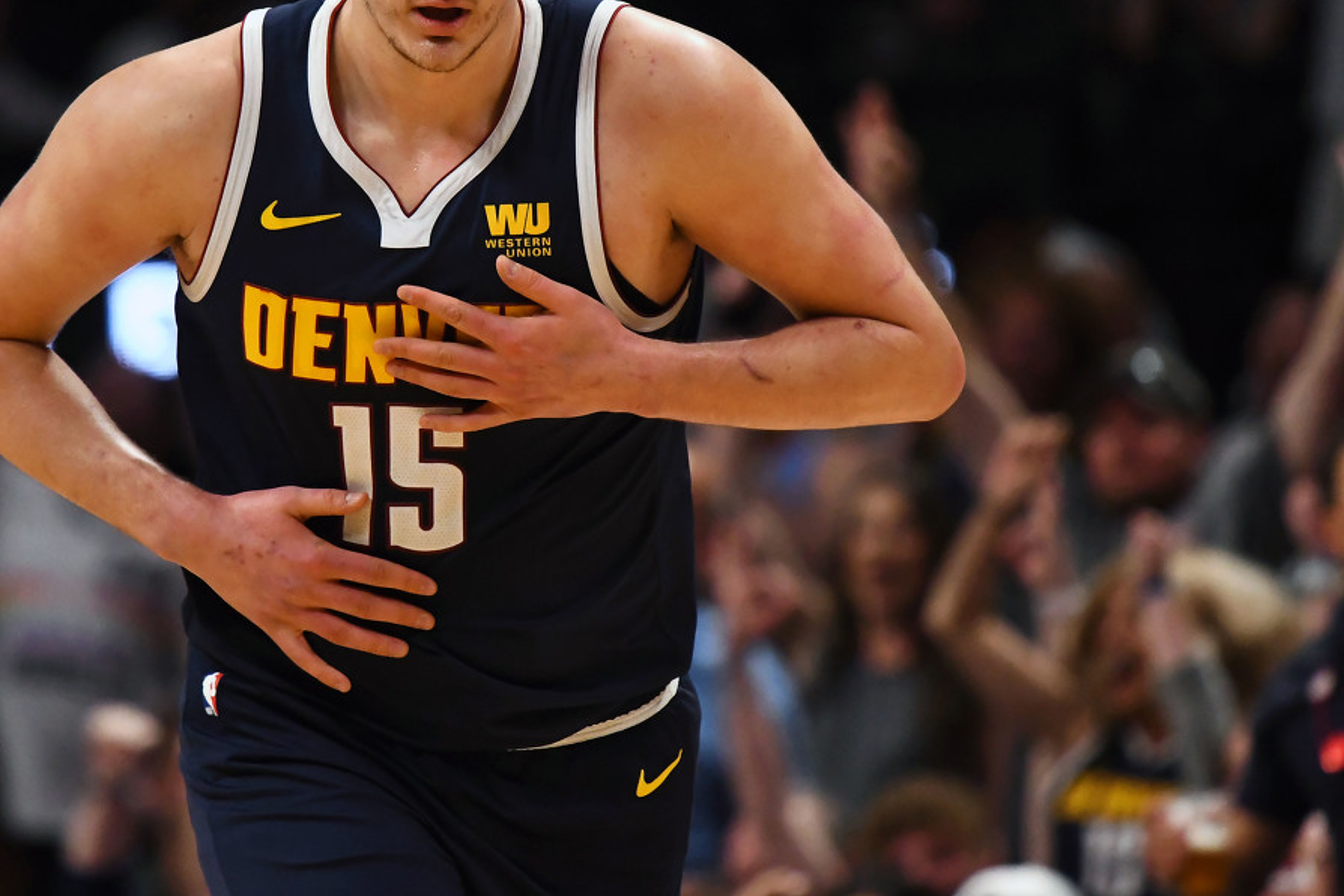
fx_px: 24041
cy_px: 274
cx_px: 431
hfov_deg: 3.2
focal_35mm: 644
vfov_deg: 2.1
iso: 4000
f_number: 4
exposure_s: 1/2000
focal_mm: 300
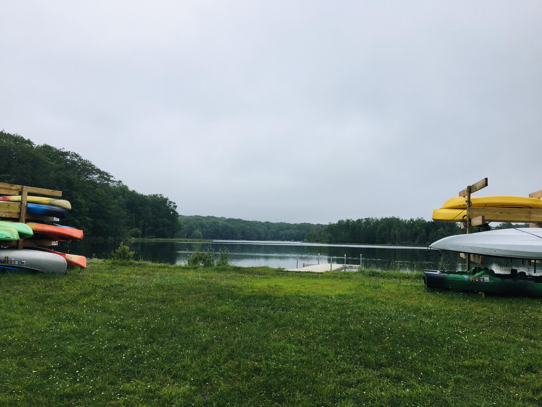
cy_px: 204
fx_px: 454
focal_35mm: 29
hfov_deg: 61.7
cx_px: 271
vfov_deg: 48.2
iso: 25
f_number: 2.2
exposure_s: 1/620
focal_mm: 4.15
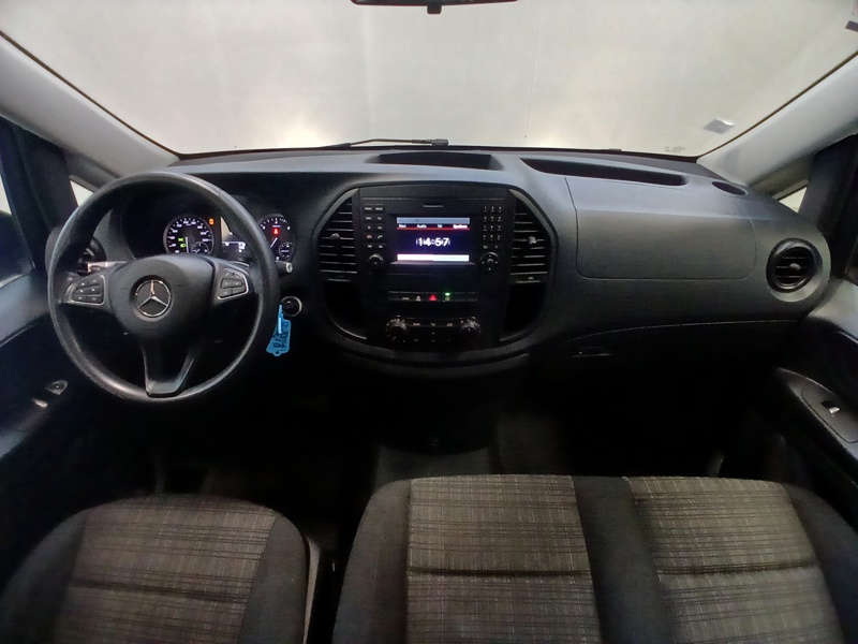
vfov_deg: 74.7
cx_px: 429
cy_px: 322
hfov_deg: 91.0
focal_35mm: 17
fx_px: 421
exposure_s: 1/33.3
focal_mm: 1.4
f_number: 2.2
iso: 320
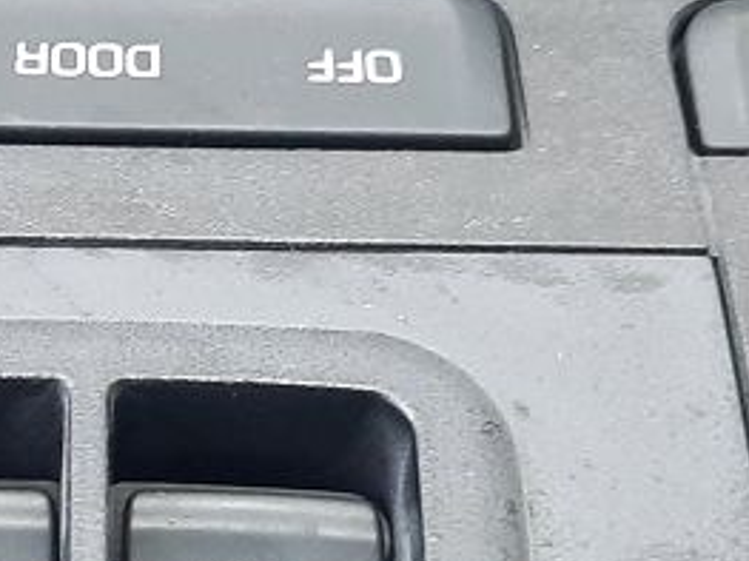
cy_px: 199
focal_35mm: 114
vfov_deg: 13.0
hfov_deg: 17.0
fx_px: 2466
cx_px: 51
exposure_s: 1/33
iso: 250
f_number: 2
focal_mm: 4.6
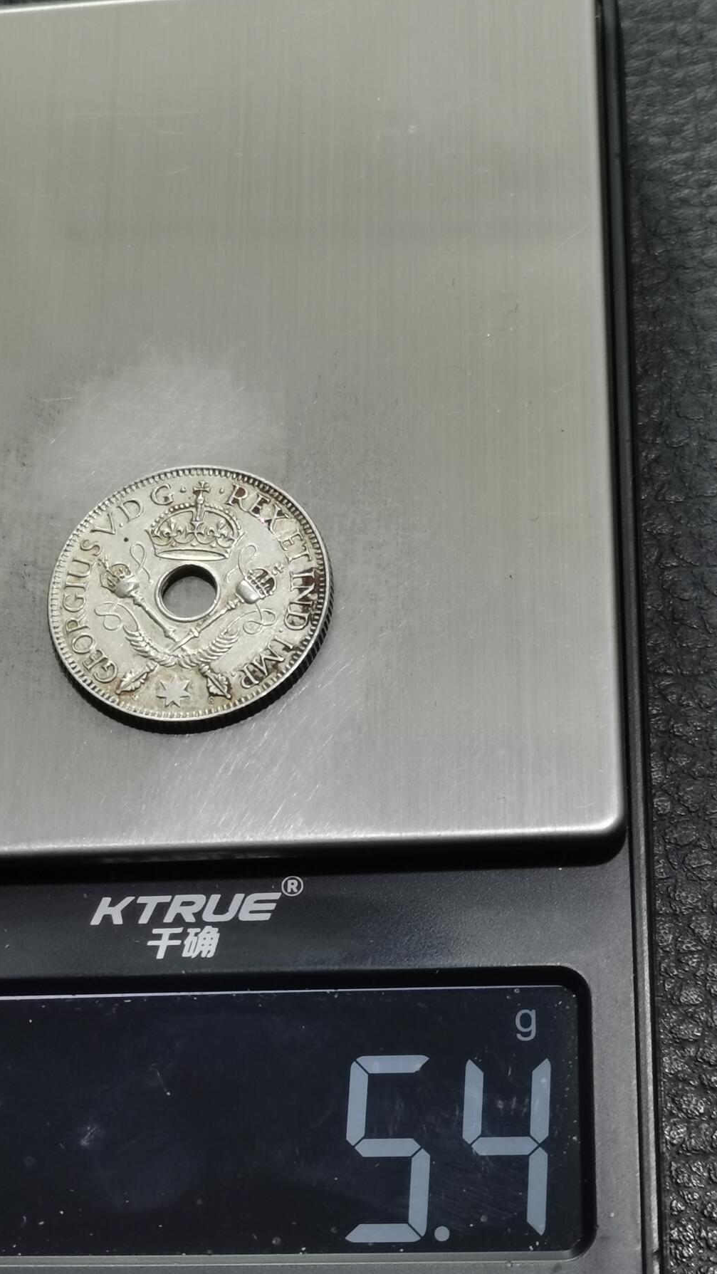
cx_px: 239
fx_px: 2703
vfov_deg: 26.5
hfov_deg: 15.1
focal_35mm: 80
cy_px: 635
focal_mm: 5.58
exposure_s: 1/100
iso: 64
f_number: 1.8
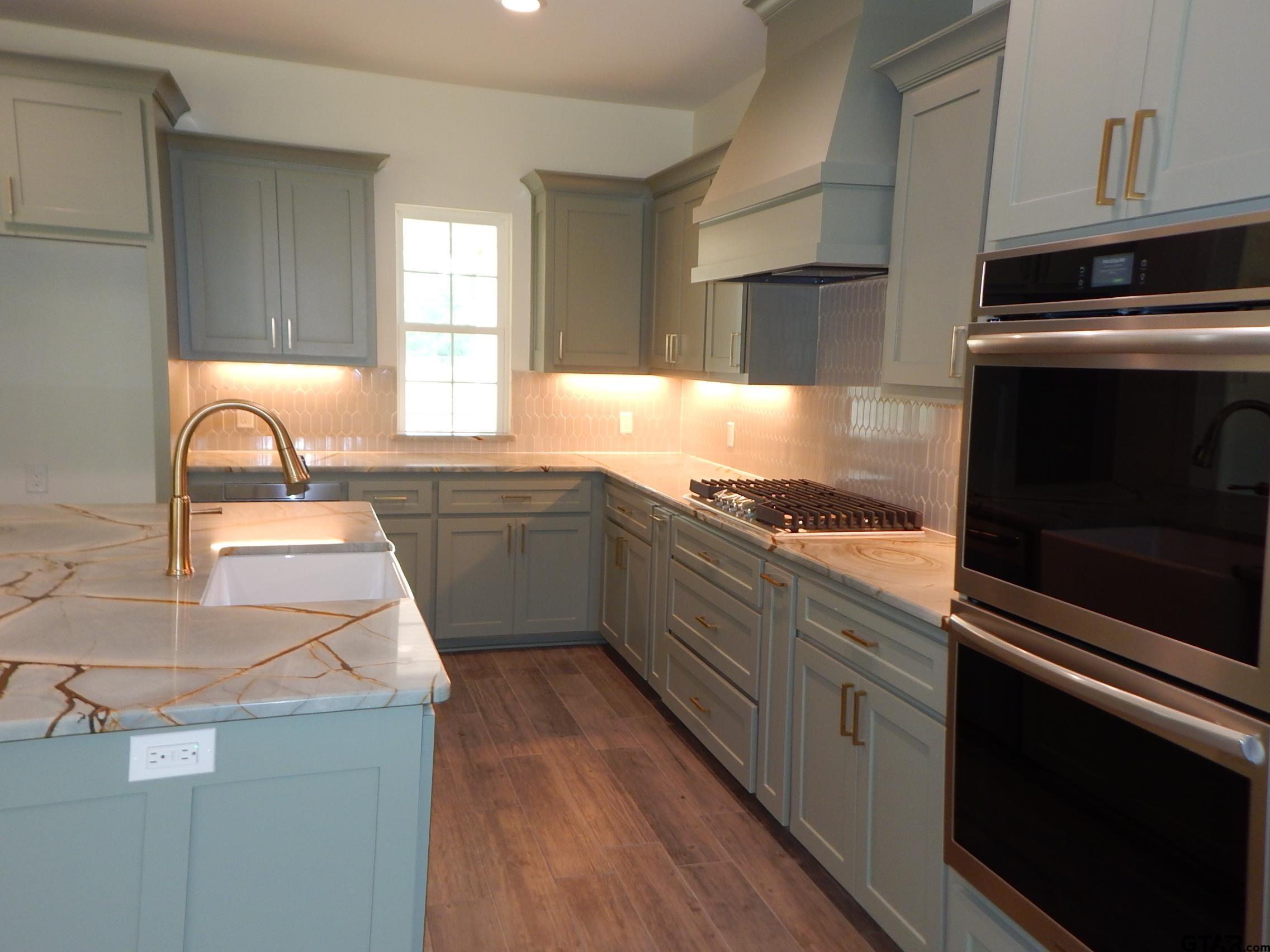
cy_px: 476
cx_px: 635
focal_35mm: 22
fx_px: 807
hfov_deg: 76.4
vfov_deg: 61.1
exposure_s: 1/30
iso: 140
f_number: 3
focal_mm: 4
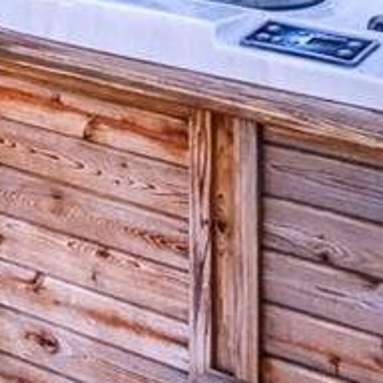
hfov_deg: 16.4
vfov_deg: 14.4
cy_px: -311
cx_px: 193
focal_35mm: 106
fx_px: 1327
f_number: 8
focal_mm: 10
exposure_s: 1/90
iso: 100
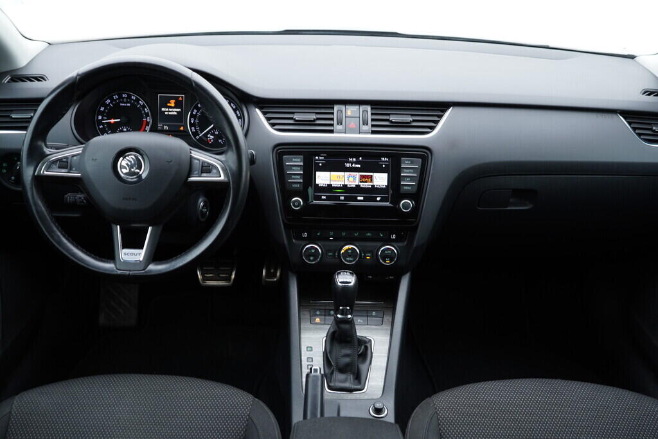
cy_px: 220
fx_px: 658
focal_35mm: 36
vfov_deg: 36.9
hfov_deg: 53.1
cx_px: 329
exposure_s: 1/40
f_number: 2.8
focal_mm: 24
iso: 200
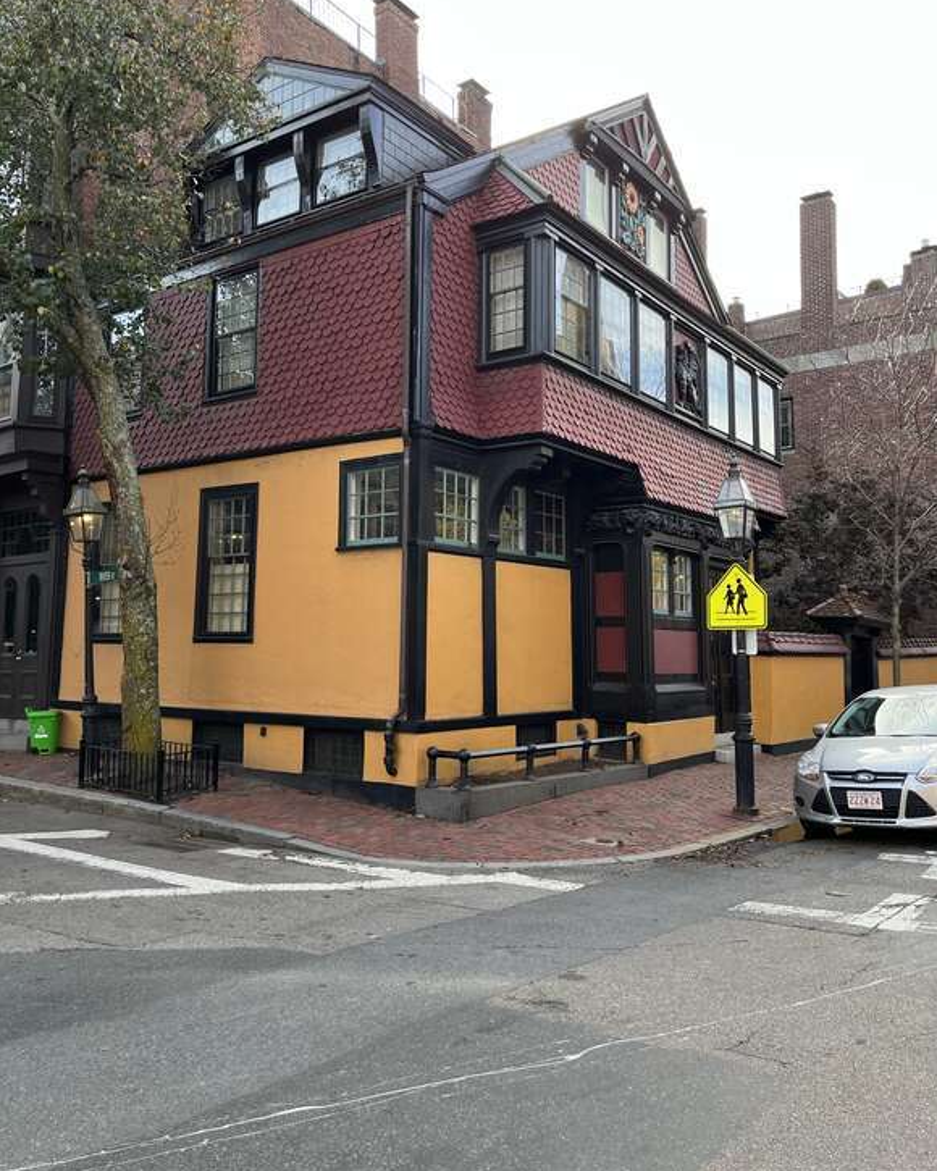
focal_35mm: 28
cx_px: 457
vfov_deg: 62.1
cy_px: 531
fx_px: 971
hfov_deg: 51.5
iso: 50
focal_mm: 5.1
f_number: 1.6
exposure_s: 1/375
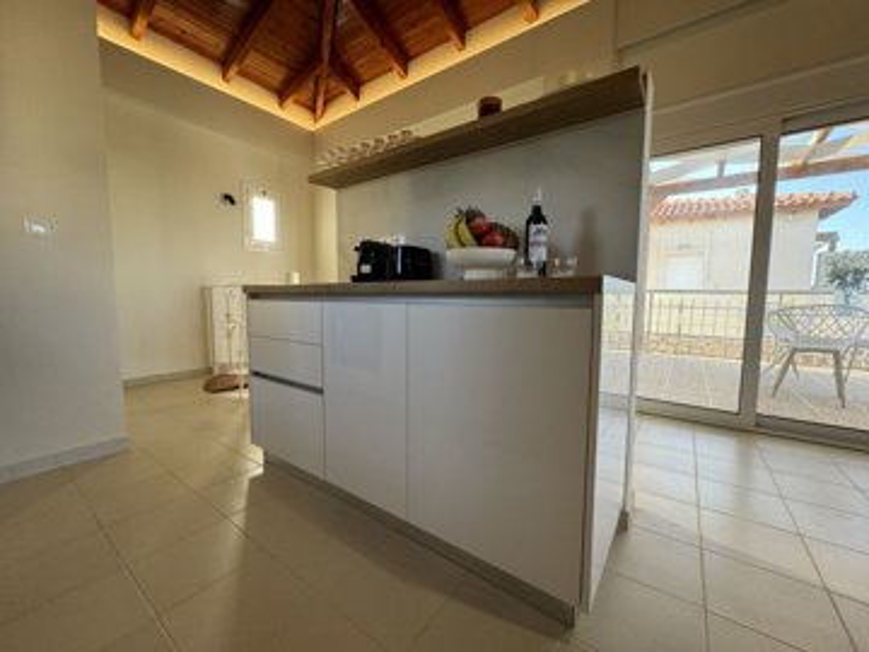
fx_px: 351
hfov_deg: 102.1
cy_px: 326
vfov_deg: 85.7
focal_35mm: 14
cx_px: 434
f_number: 2.2
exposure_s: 1/99
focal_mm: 2.22
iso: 100
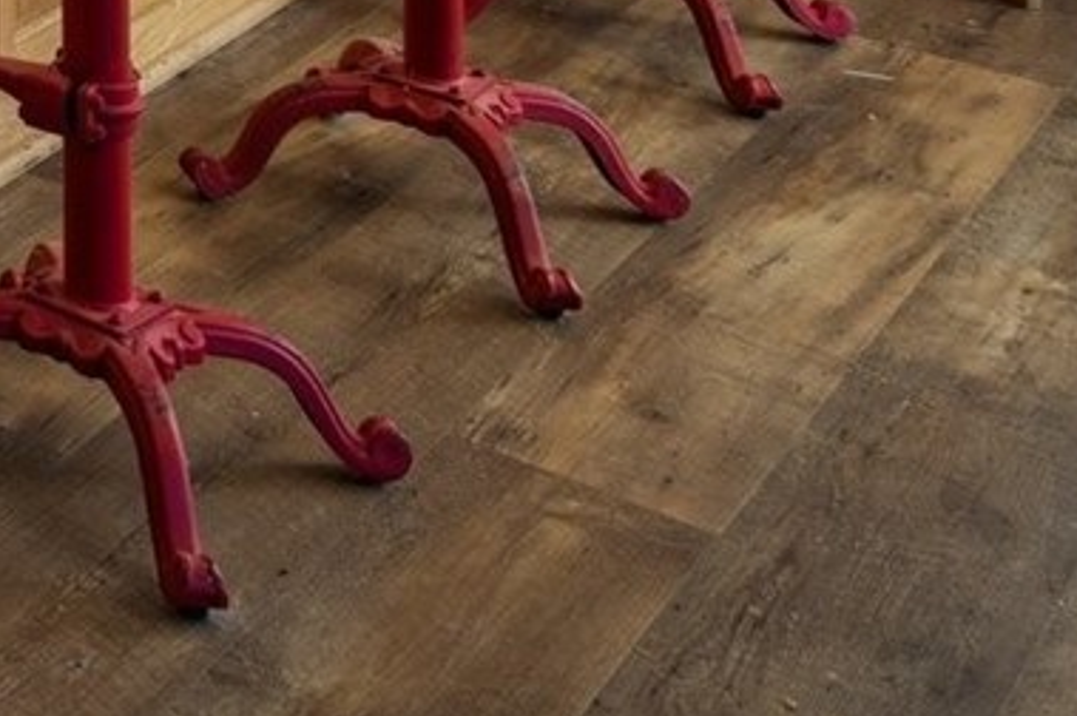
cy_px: -1021
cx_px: -1206
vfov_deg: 12.4
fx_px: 2571
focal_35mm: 86
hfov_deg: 16.5
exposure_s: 1/15
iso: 200
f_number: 7.1
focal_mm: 16
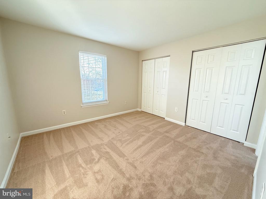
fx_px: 108
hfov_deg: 102.1
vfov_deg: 85.7
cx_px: 133
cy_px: 100
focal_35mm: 14
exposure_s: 1/120
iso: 400
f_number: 2.2
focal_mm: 2.22
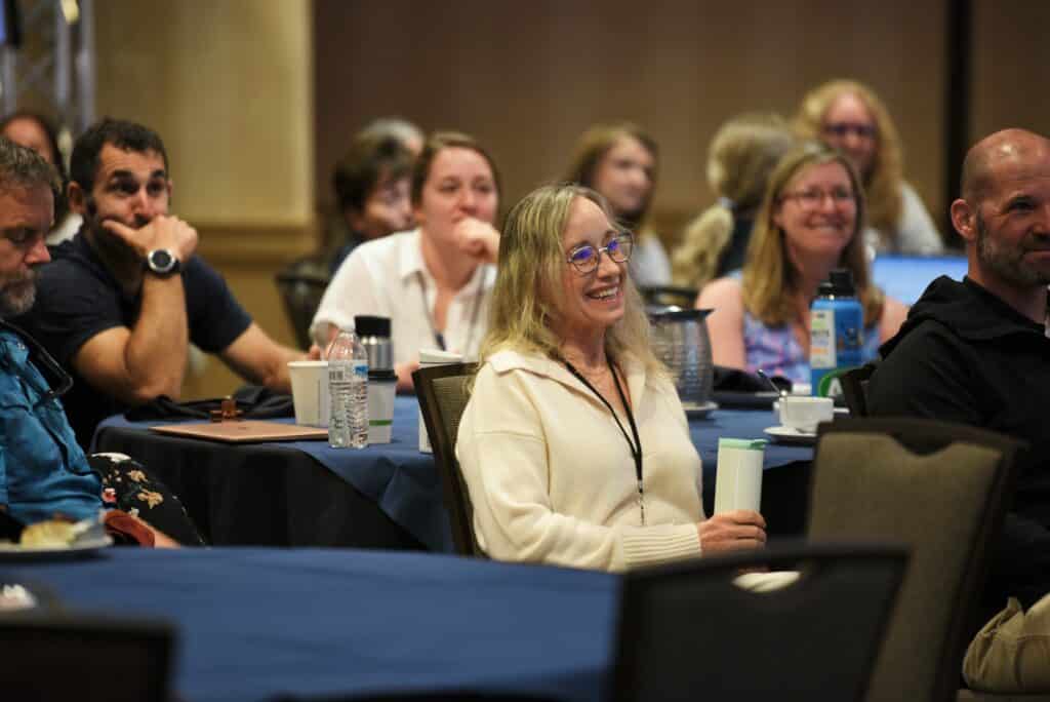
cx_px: 525
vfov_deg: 6.9
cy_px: 351
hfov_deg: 10.3
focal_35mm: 200
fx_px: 5836
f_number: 2.8
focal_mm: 200
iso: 800
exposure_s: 1/100
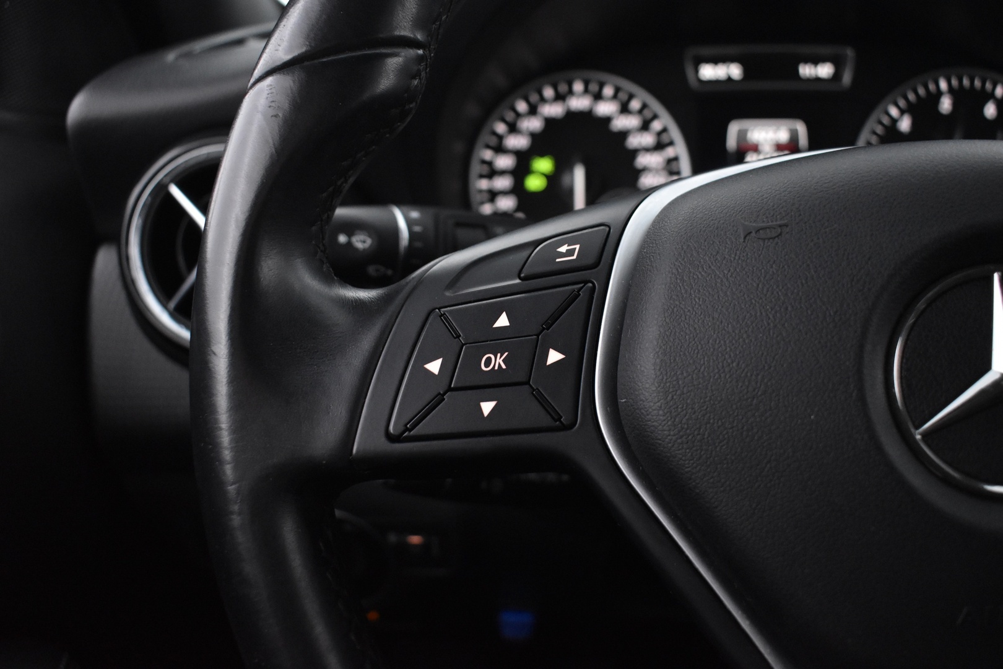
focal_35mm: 33
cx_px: 502
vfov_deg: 40.0
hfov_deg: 57.2
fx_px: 919
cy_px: 334
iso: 3200
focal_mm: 22
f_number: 3.8
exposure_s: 1/40
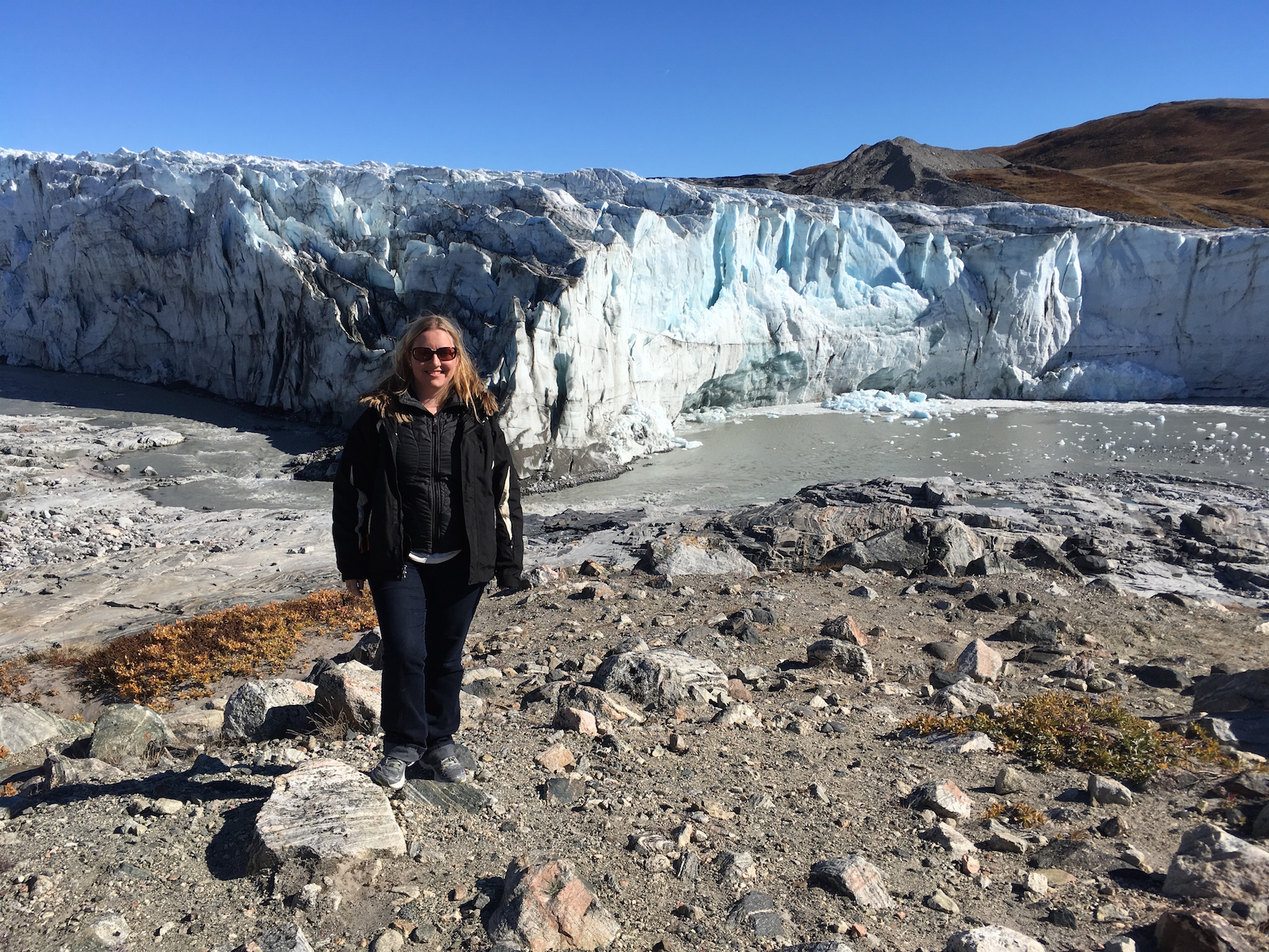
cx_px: 634
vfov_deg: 48.2
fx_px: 1063
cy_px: 476
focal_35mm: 29
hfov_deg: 61.7
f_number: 2.2
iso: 25
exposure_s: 1/2404
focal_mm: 4.15
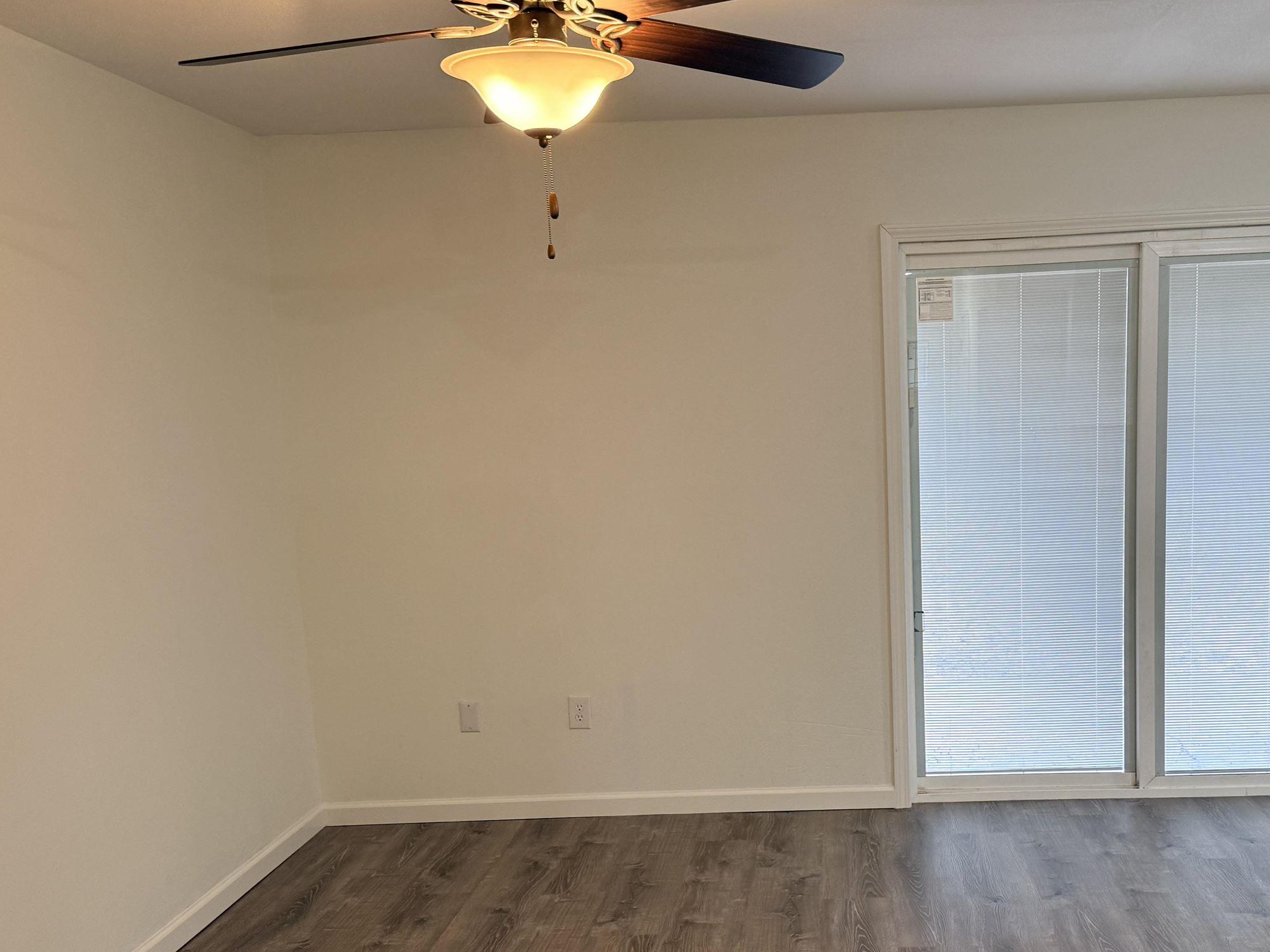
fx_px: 1357
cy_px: 614
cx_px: 793
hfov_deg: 49.7
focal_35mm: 37
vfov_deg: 38.3
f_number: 1.78
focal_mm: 6.76
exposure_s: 1/60
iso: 125
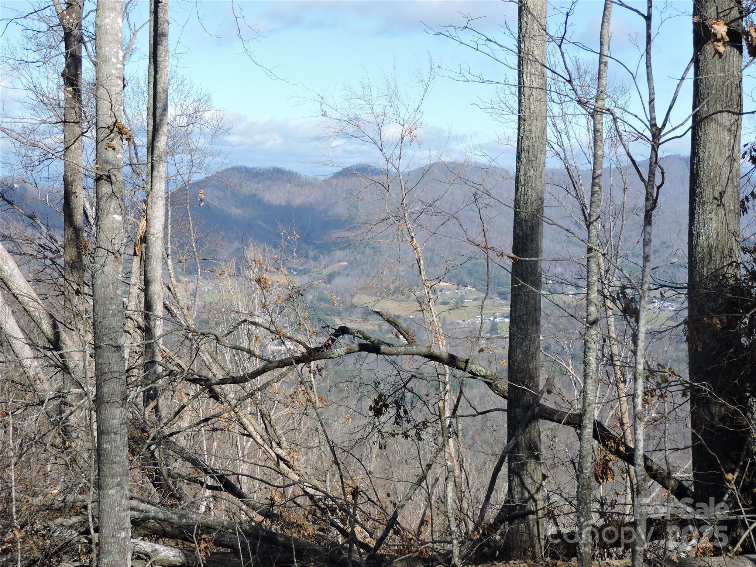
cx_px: 378
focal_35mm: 75
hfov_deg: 26.0
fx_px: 1638
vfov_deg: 19.6
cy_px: 284
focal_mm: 13.4
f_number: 3.9
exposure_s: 1/640
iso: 100
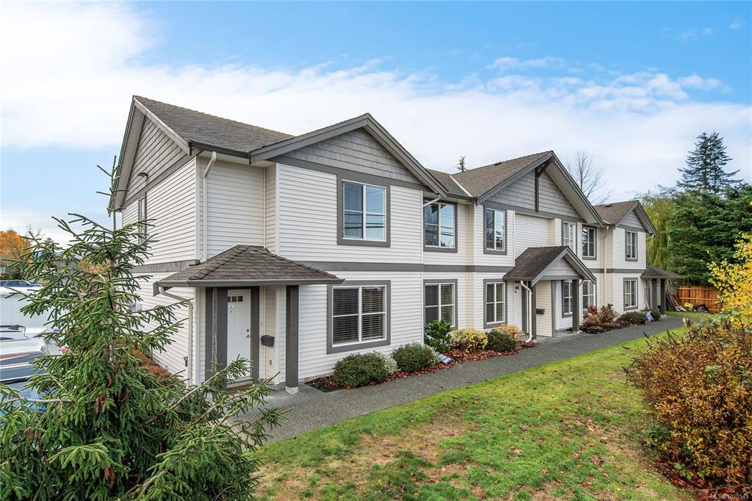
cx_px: 376
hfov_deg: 90.0
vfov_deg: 67.3
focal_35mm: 18
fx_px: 376
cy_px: 250
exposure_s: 1/500
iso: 320
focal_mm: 12
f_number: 8
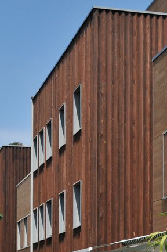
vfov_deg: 16.7
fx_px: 838
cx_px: 152
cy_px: 248
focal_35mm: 120
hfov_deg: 11.3
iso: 320
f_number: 11
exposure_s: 1/800
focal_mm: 30
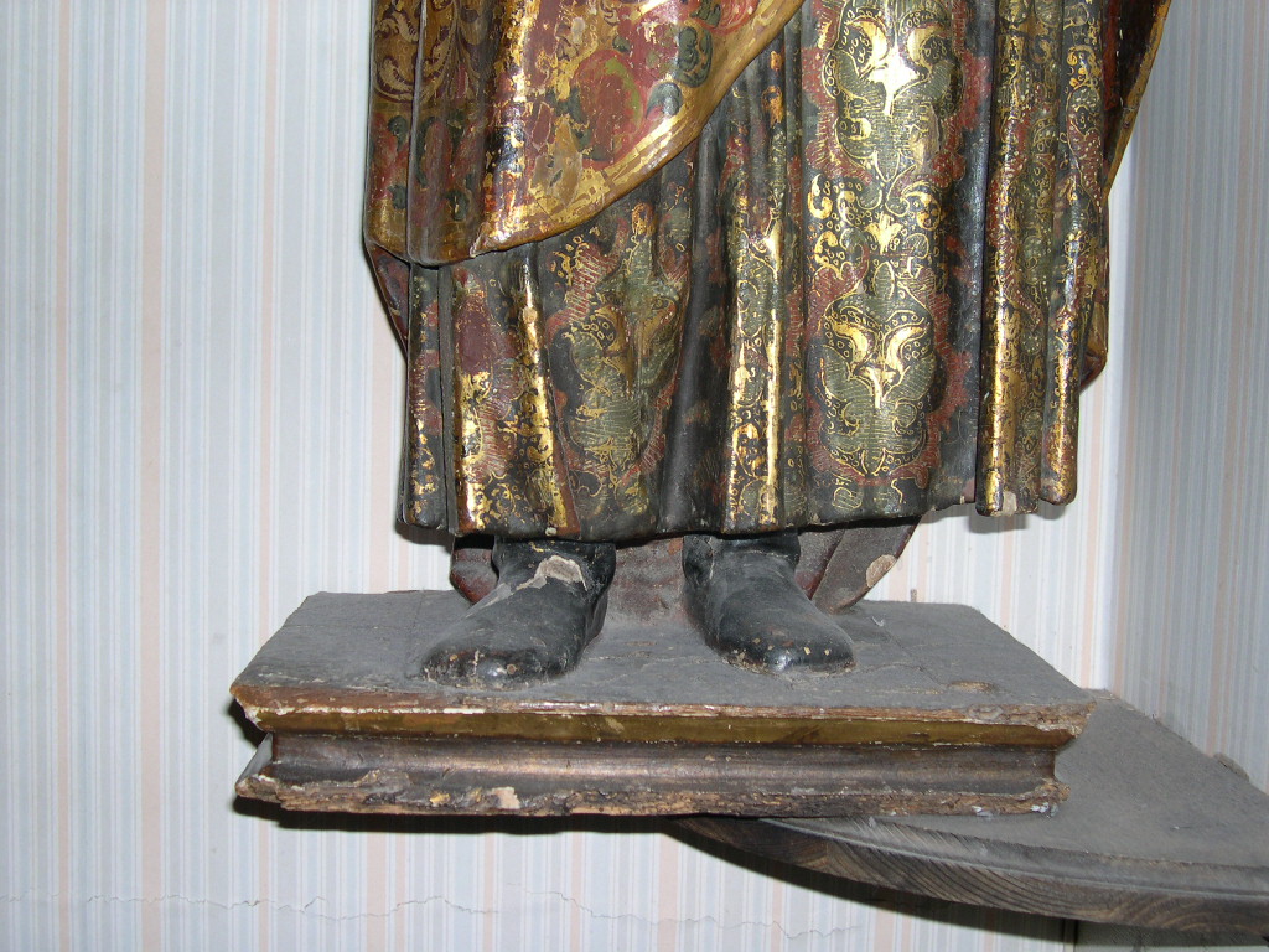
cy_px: 476
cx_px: 634
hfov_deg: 44.8
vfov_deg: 34.3
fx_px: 1540
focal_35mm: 42
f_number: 2.9
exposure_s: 1/60
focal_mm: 9
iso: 100
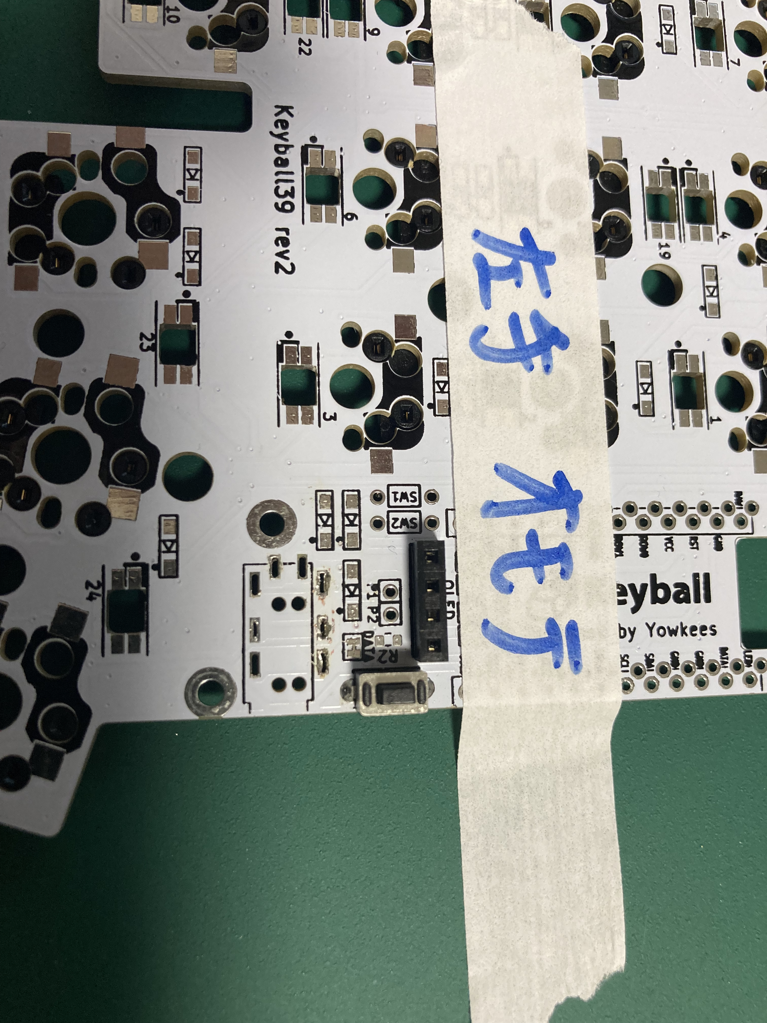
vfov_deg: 63.4
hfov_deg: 49.7
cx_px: 384
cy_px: 512
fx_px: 827
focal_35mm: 28
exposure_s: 1/60
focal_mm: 3.99
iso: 160
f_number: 1.8
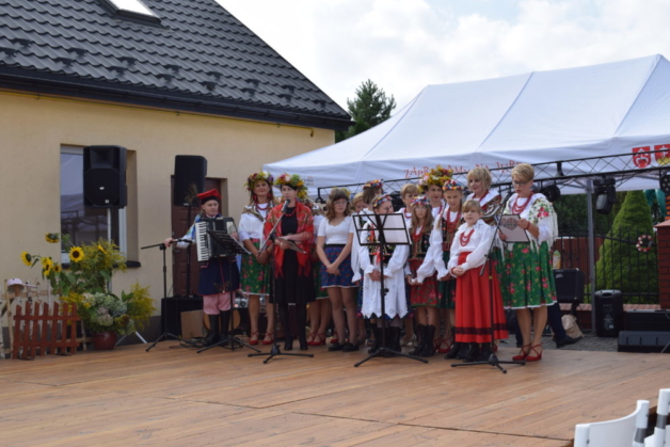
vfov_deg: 26.0
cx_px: 333
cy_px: 222
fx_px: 968
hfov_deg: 38.2
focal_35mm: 52
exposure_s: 1/200
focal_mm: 34
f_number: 8
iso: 100
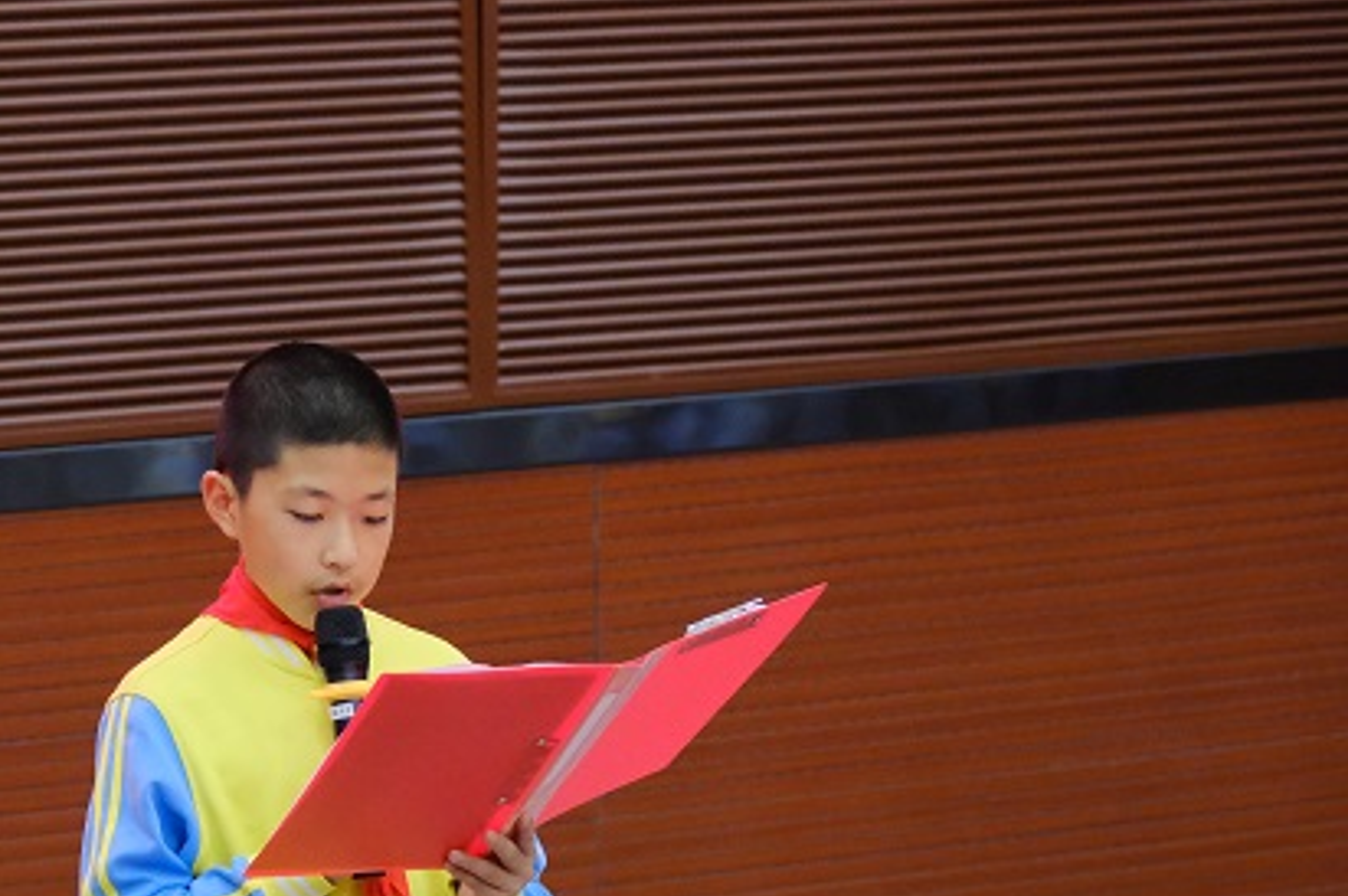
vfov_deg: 6.7
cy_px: 670
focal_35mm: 204
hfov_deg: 10.1
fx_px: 7632
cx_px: 245
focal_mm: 80
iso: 6400
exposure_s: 1/160
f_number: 4
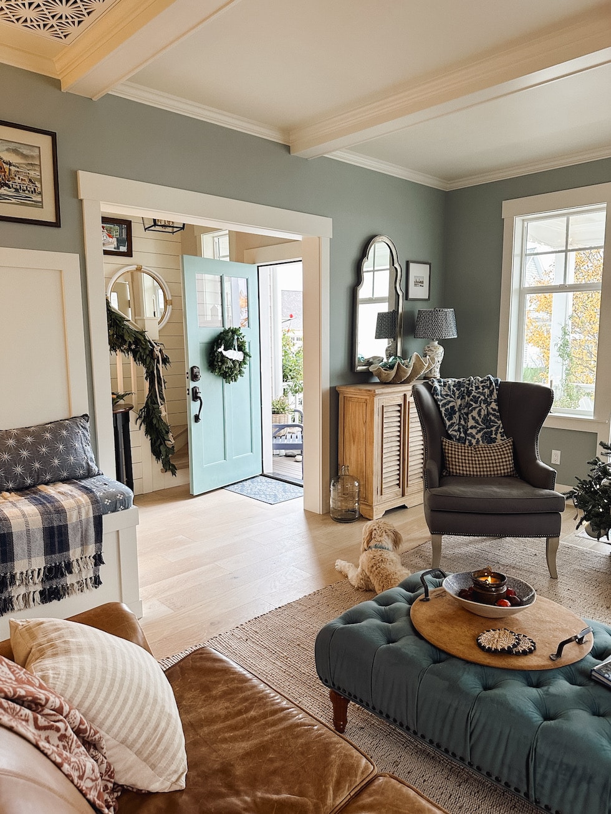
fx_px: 565
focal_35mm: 24
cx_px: 306
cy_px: 407
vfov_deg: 71.6
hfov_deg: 56.8
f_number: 1.8
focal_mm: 6.86
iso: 200
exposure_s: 1/60
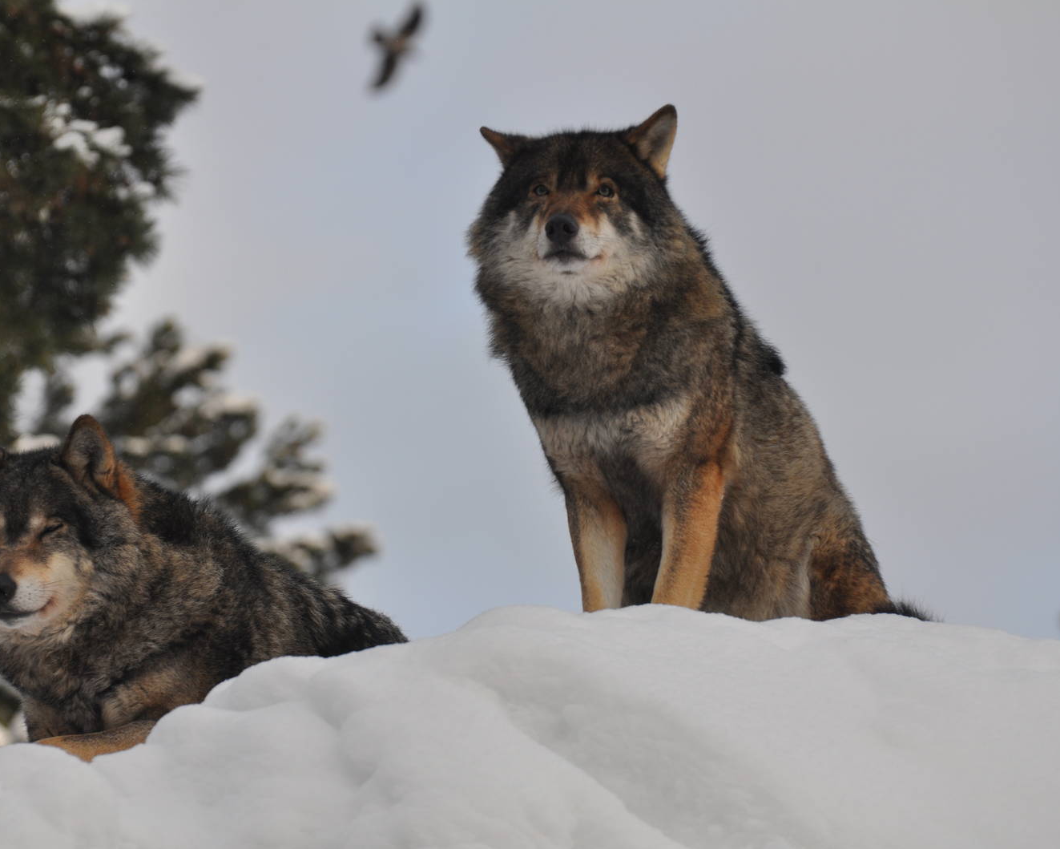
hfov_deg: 5.8
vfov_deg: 4.7
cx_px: 482
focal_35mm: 332
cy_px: 424
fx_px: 10404
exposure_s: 1/500
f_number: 5.6
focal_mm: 195
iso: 320
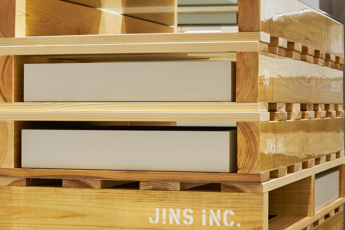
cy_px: 118
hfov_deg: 21.9
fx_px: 892
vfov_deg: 14.7
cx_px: 205
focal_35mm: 93
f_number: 16
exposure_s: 1/8
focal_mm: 70
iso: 400
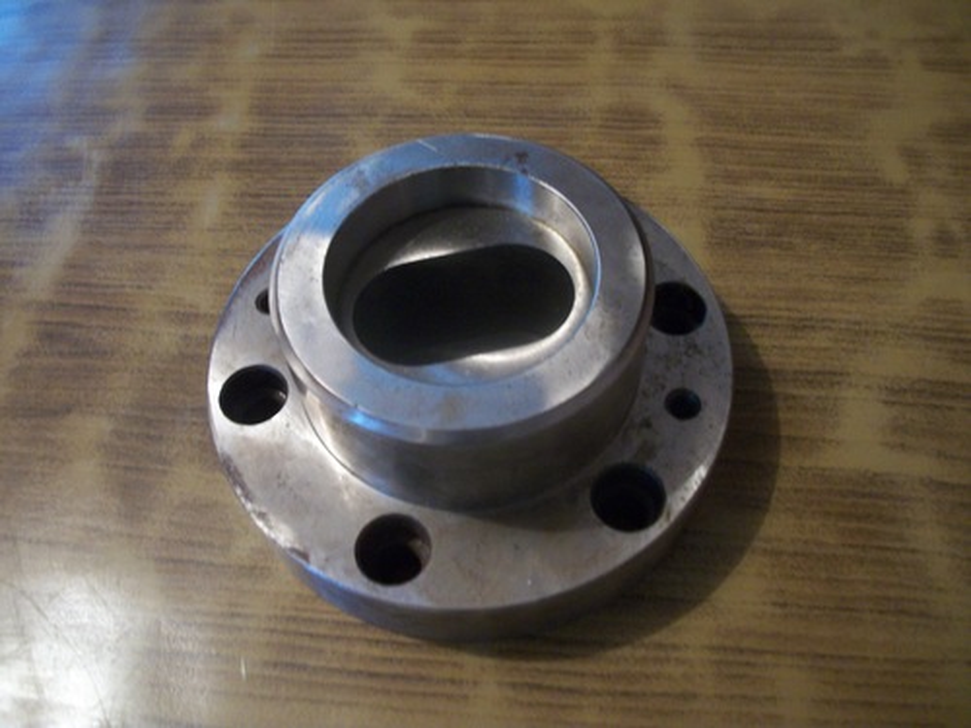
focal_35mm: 32
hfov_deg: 56.8
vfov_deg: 44.2
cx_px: 486
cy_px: 364
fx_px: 898
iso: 250
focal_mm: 5.7
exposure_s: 1/8
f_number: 2.9
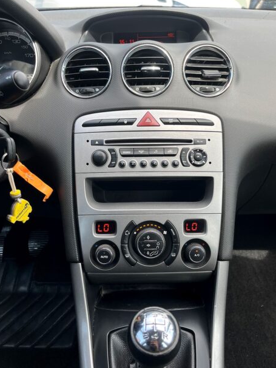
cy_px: 183
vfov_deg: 65.3
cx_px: 140
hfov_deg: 51.3
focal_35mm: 27
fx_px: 287
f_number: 1.6
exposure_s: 1/276
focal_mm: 5.1
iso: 40
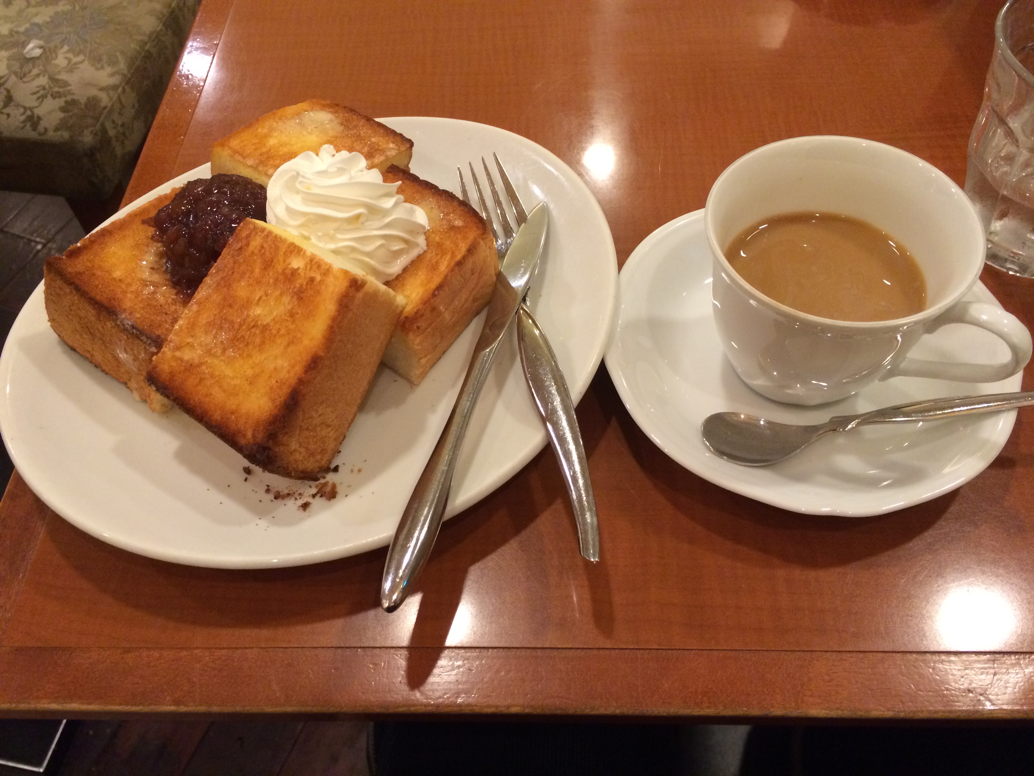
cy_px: 388
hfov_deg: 60.0
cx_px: 517
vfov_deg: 46.8
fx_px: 896
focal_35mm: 30
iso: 250
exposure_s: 1/30
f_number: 2.2
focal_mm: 4.12
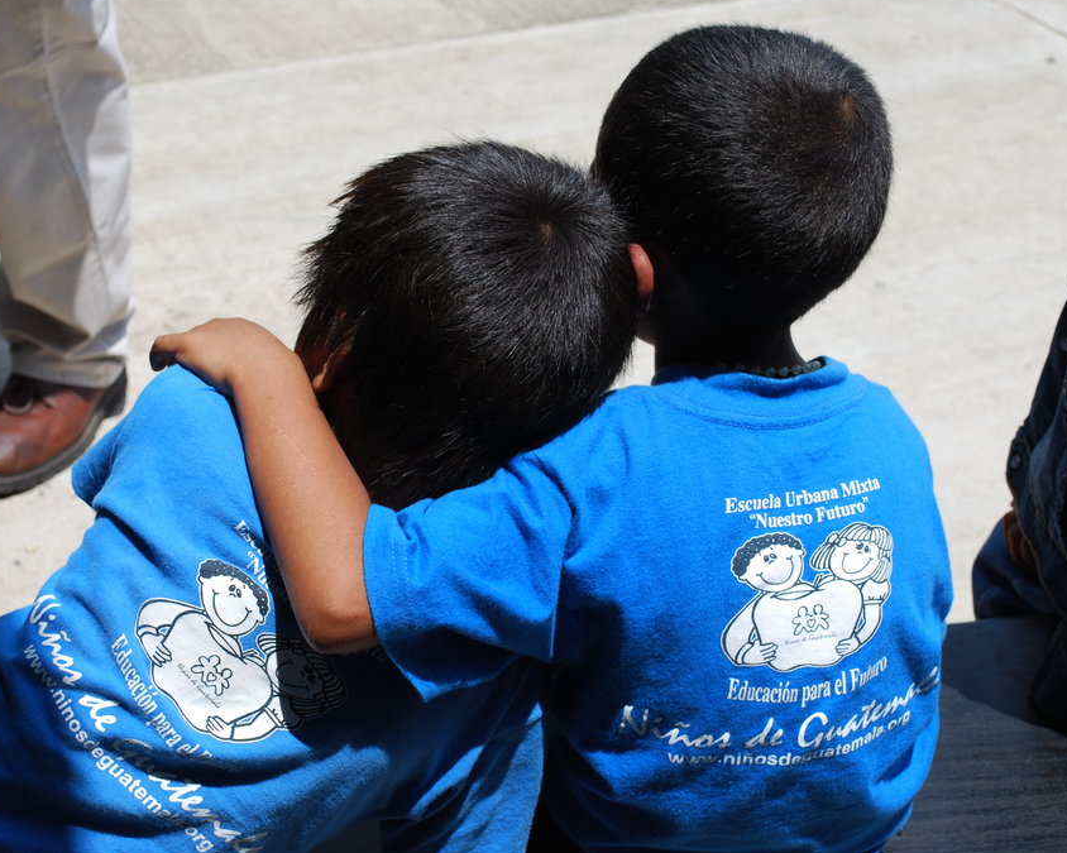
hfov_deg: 29.1
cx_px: 508
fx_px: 2052
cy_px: 424
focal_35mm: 65
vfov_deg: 23.5
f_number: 7.1
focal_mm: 38
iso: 100
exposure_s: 1/200
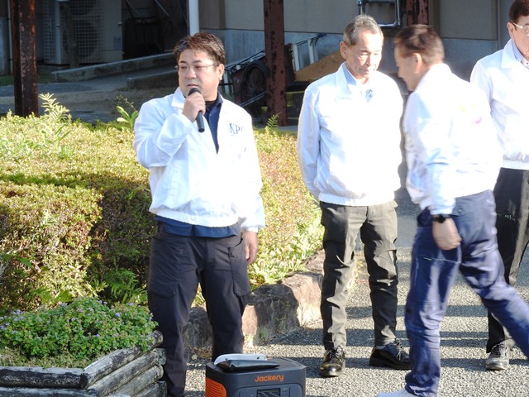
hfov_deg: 11.6
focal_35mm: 170
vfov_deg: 8.7
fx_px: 2598
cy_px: 198
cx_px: 264
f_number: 5.2
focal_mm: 30.5
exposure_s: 1/60
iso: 100
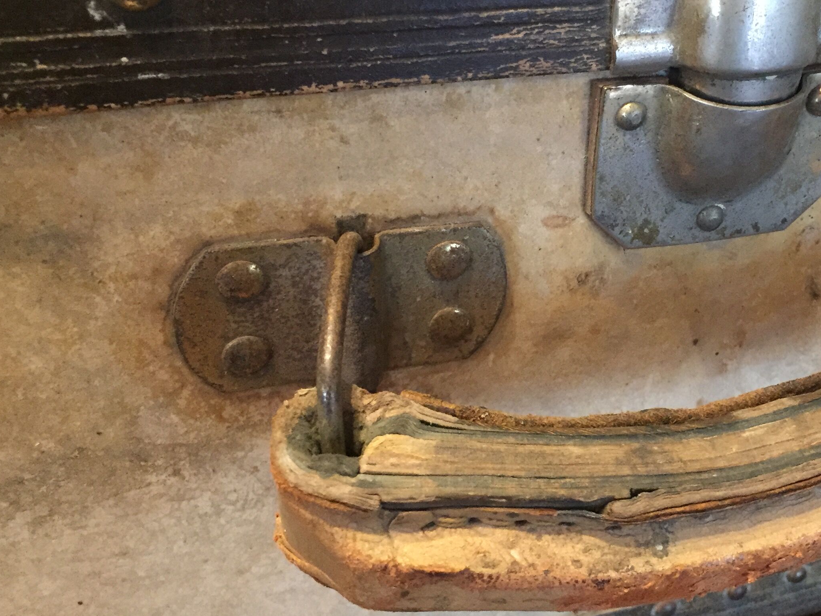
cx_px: 610
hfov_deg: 40.2
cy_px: 246
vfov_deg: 31.4
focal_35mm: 46
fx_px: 1091
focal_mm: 4.15
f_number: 2.2
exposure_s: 1/17
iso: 250
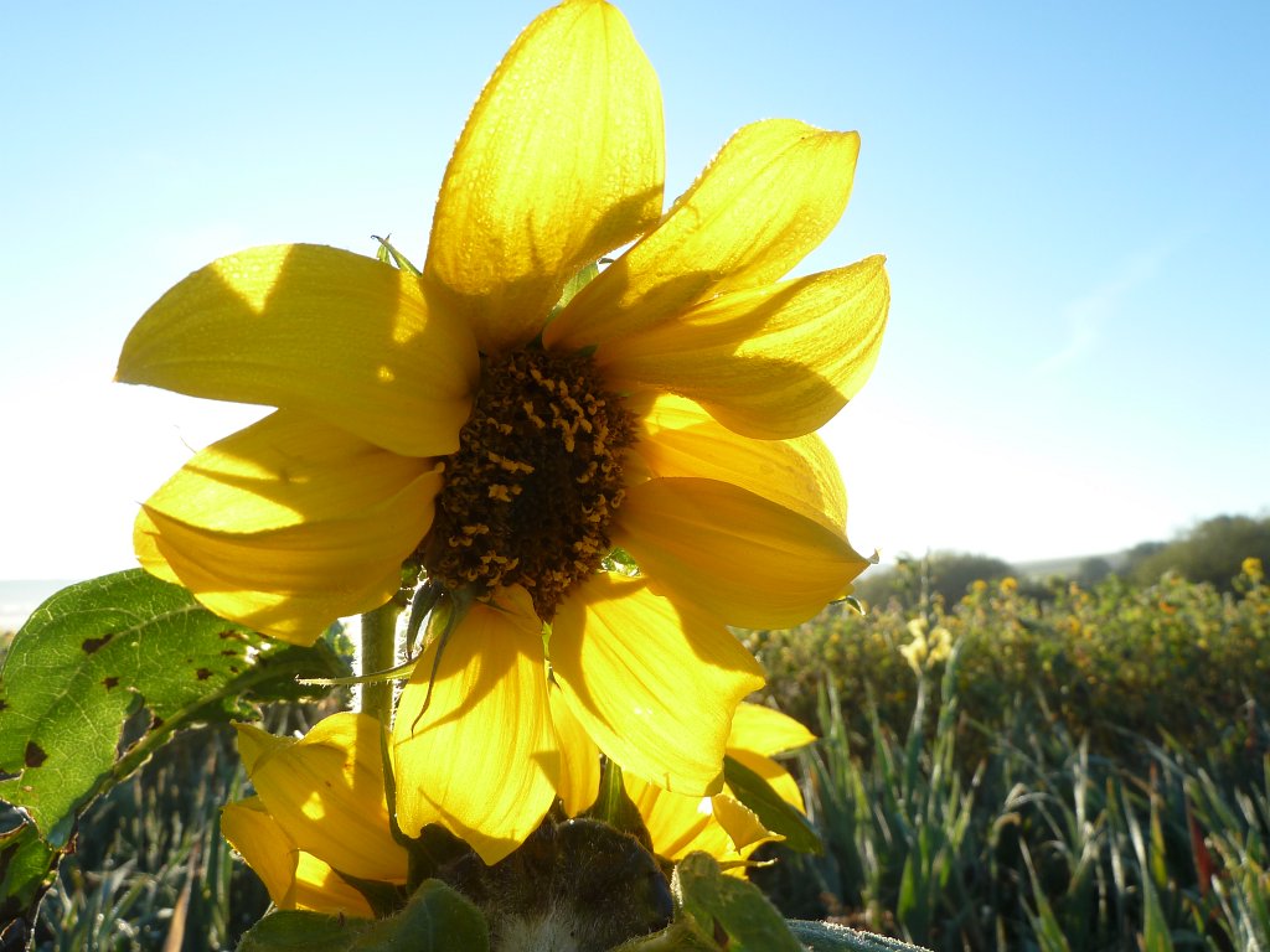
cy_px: 476
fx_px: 917
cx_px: 635
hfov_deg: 69.4
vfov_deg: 54.9
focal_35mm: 25
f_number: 4
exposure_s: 1/250
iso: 80
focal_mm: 4.1
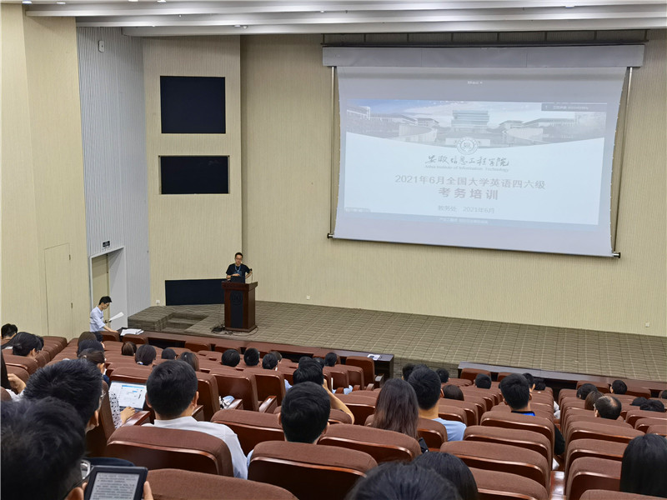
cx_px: 334
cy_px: 250
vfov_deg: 33.6
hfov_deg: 43.9
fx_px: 829
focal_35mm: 43
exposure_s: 1/60
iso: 200
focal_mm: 6.67
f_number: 1.9
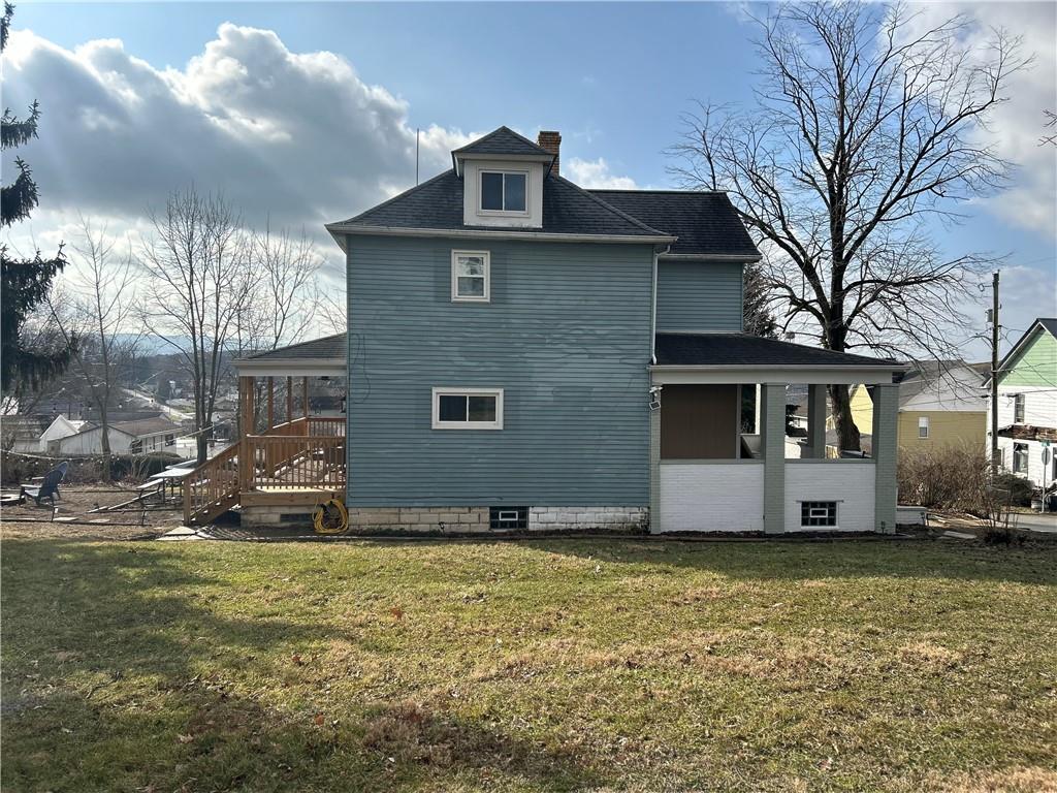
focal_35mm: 26
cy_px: 396
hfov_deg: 67.3
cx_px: 528
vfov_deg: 53.1
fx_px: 794
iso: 50
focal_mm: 5.7
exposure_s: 1/5319
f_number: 1.5
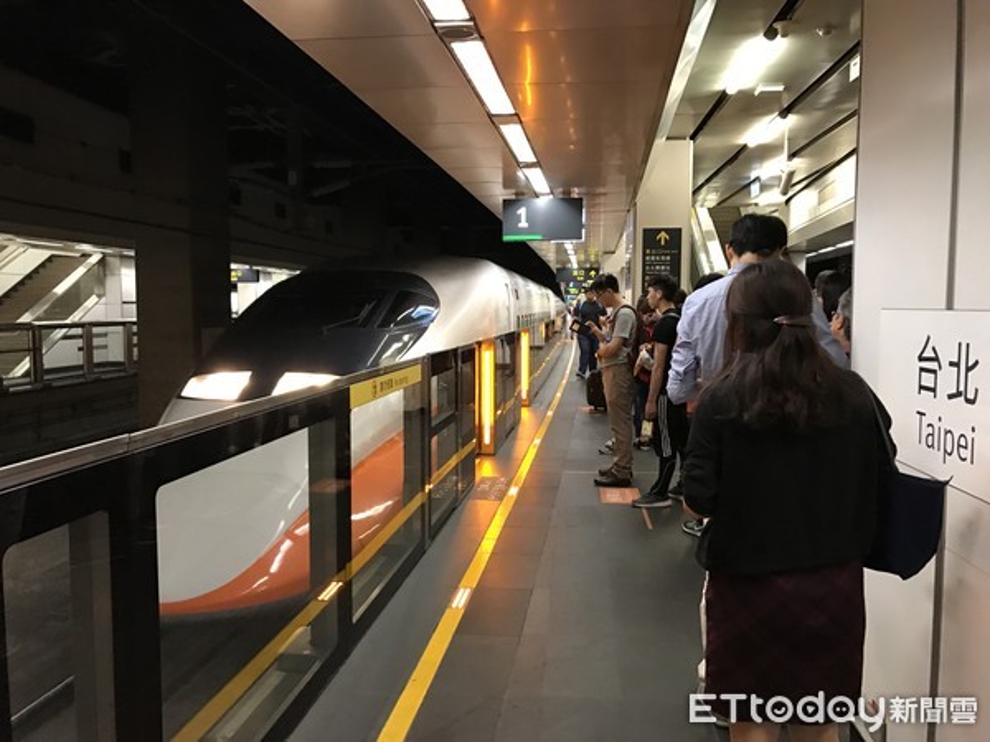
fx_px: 801
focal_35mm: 28
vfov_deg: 49.7
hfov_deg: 63.4
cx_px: 495
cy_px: 371
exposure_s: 1/15
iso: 80
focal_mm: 3.99
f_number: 1.8
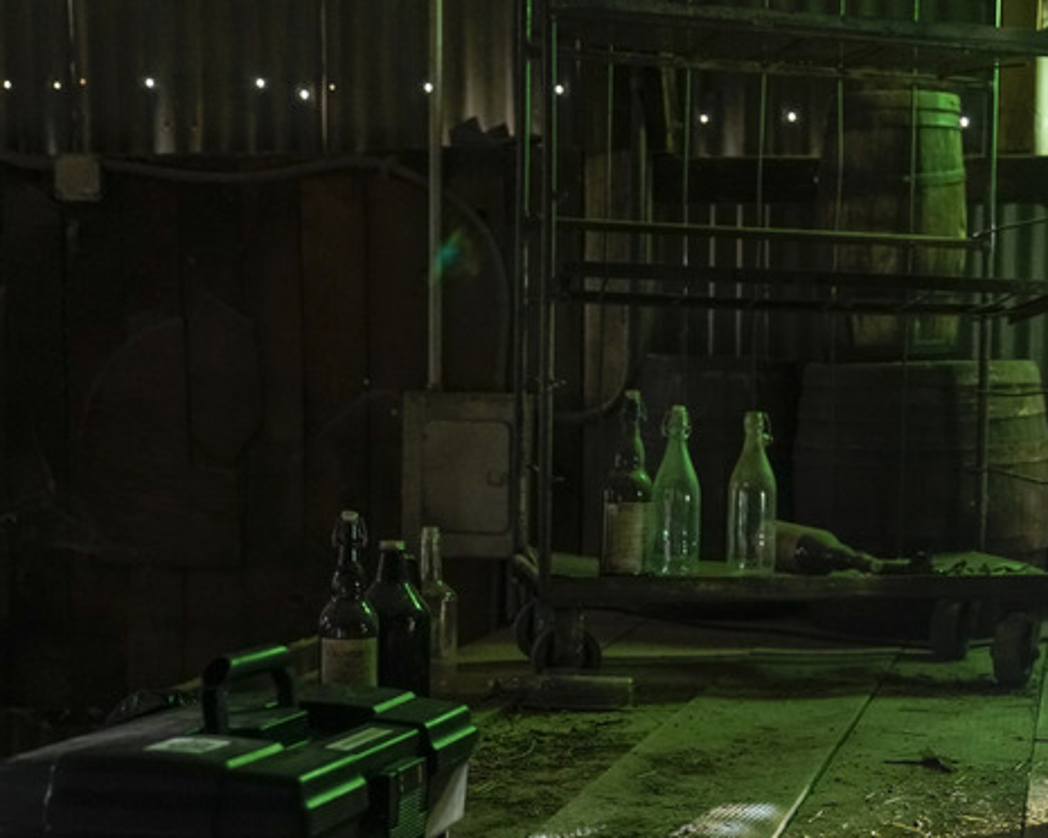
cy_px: 520
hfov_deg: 29.3
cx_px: 859
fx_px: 1954
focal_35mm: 63
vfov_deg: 24.2
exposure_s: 1/160
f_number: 3.2
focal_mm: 40
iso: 4000
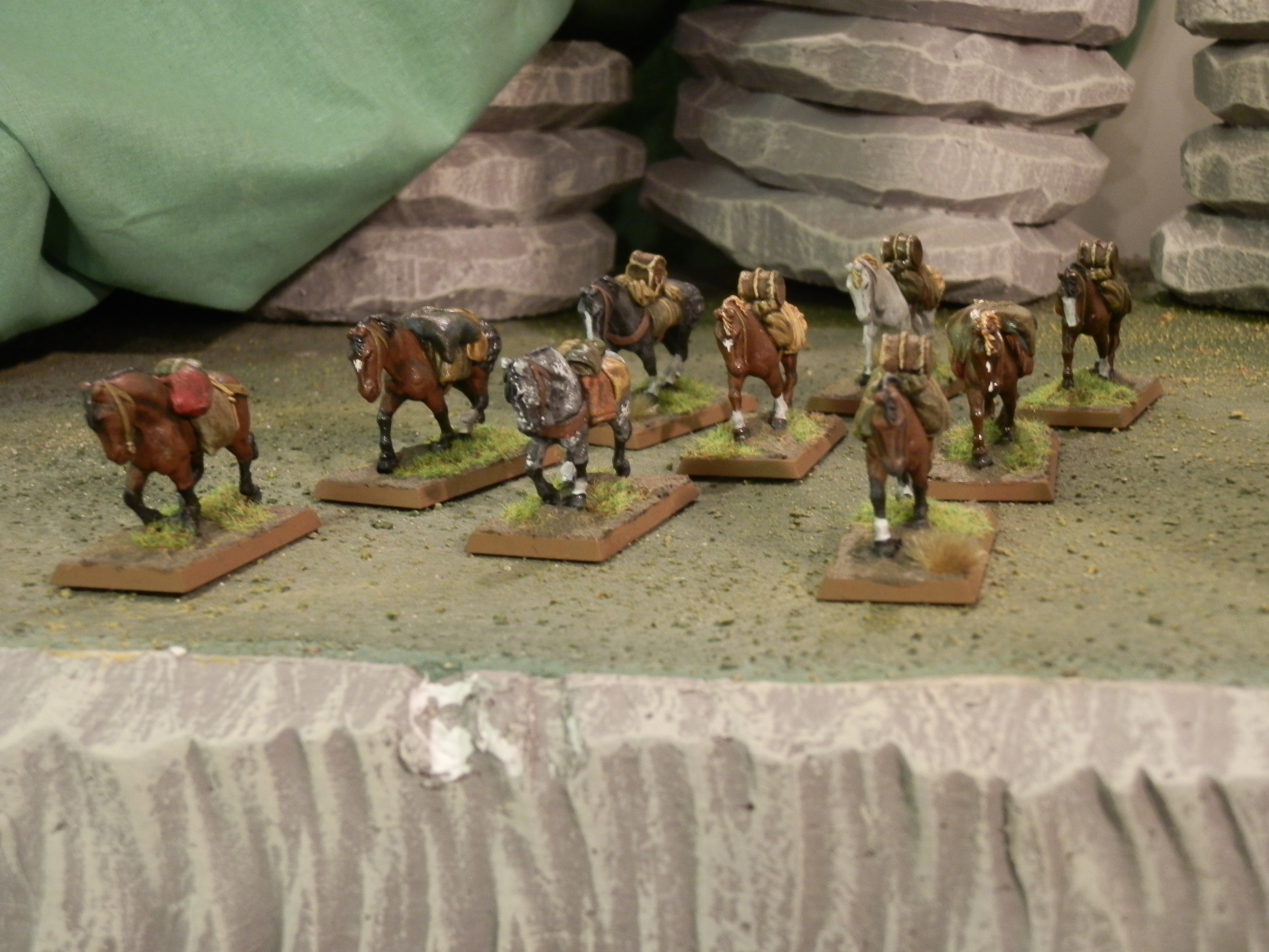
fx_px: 2236
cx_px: 634
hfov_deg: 31.7
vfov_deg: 24.0
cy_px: 476
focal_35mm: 61
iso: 200
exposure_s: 1/8
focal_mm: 10.99
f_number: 3.7
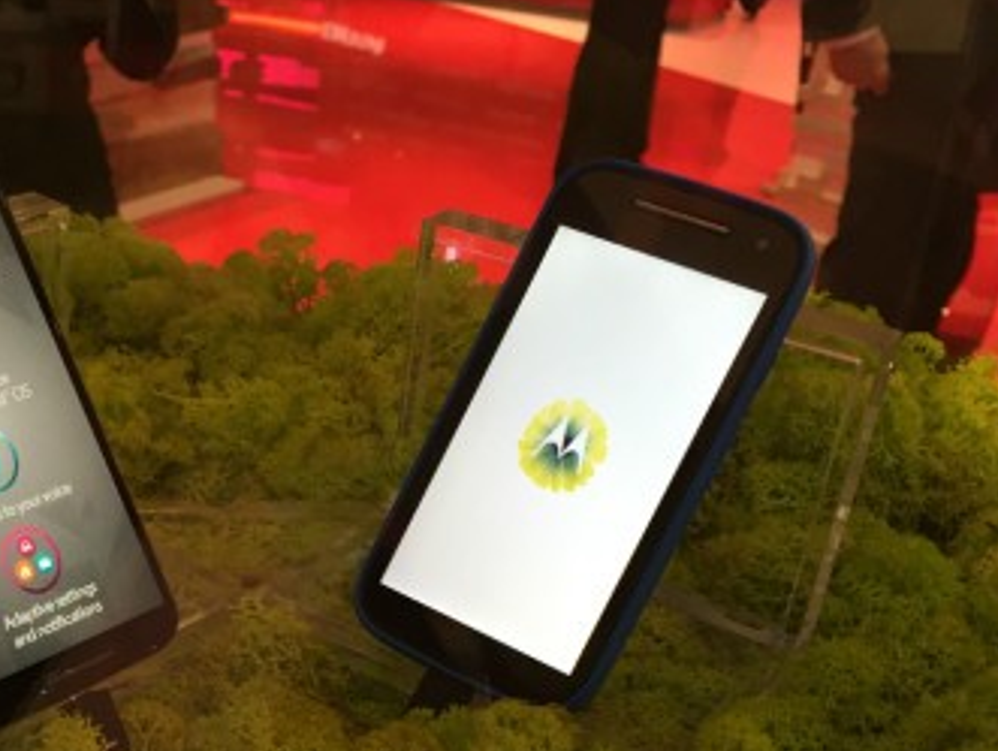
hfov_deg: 33.5
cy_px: 718
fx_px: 1616
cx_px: 229
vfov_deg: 25.1
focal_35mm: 56
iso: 32
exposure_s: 1/30
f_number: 2.2
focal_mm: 4.15
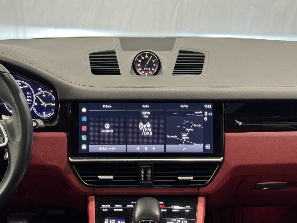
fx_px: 412
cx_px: 148
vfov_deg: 30.3
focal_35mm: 48
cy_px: 112
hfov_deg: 39.7
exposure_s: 1/50
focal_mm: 6.76
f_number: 1.78
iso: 250
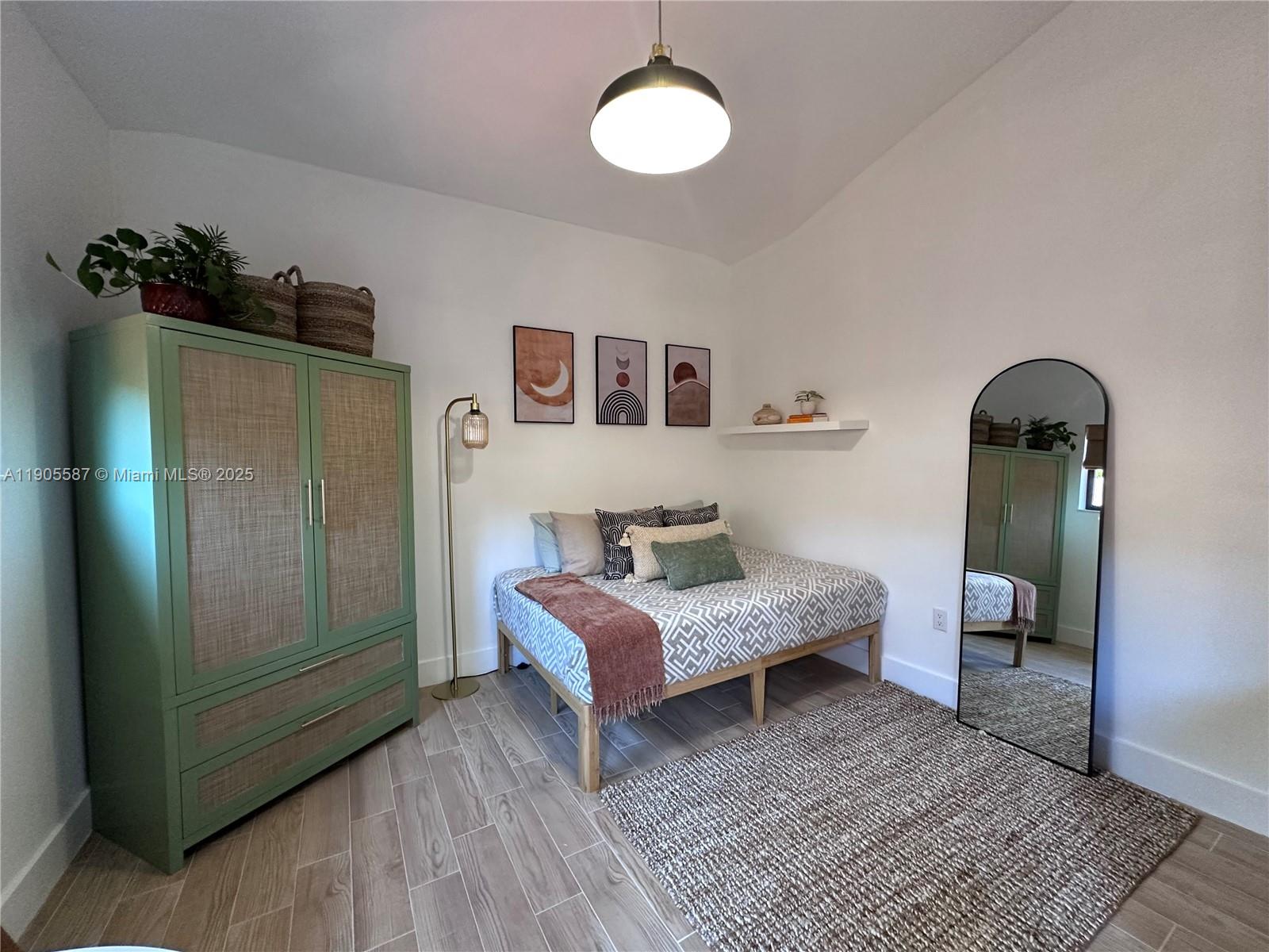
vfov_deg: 85.7
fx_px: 513
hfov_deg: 102.1
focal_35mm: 14
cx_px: 634
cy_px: 476
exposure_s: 1/60
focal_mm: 2.22
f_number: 2.2
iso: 320
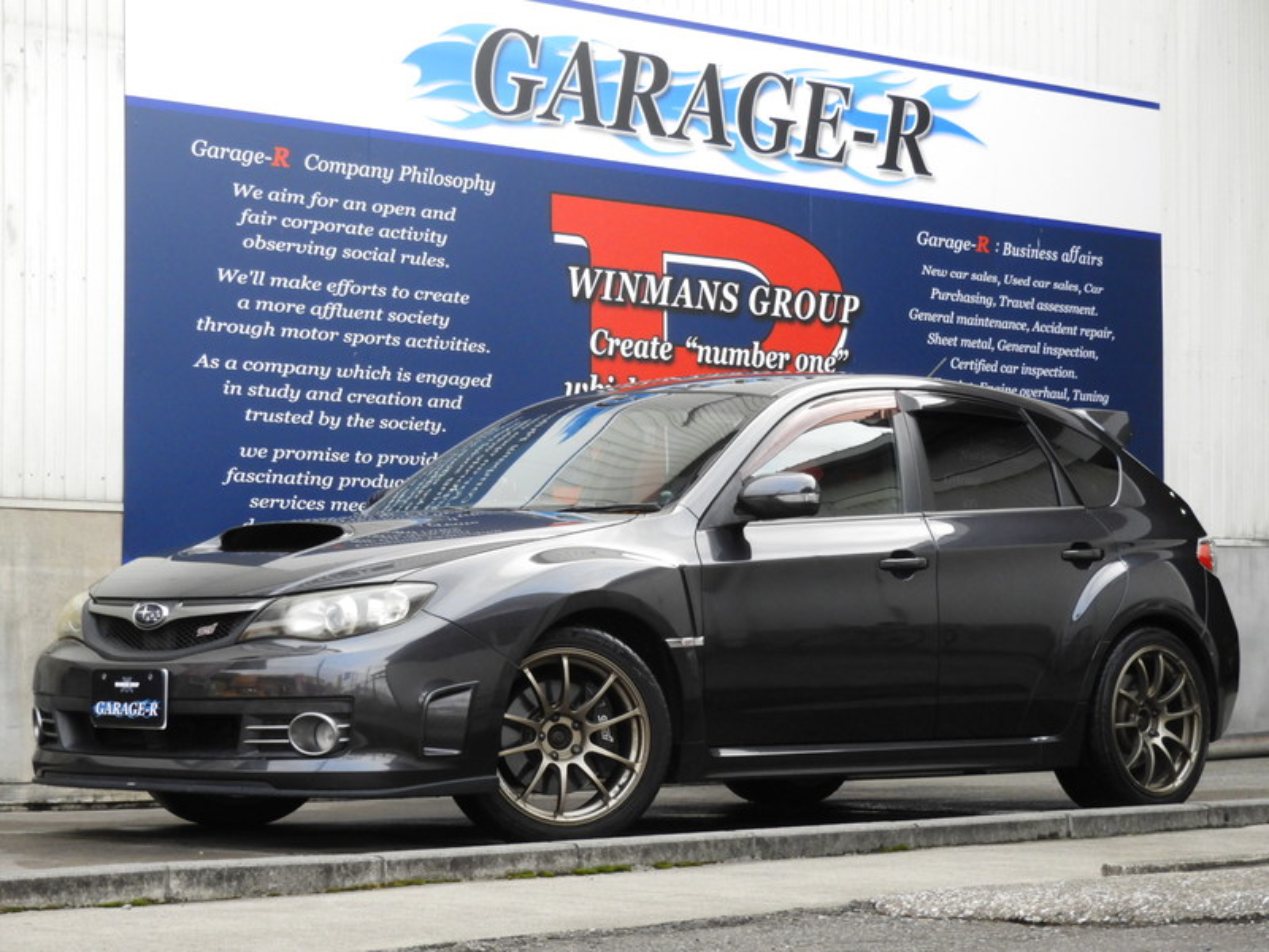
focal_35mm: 105
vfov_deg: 14.1
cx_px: 634
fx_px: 3849
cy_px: 476
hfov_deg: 18.7
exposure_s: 1/60
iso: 400
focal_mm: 18.8
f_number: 4.8
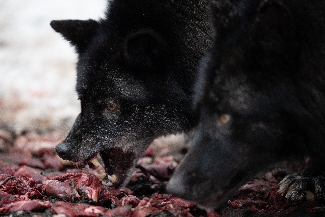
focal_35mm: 400
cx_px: 162
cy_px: 108
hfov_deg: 5.2
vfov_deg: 3.4
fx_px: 3611
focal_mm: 400
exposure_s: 1/1000
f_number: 2.8
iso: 1250
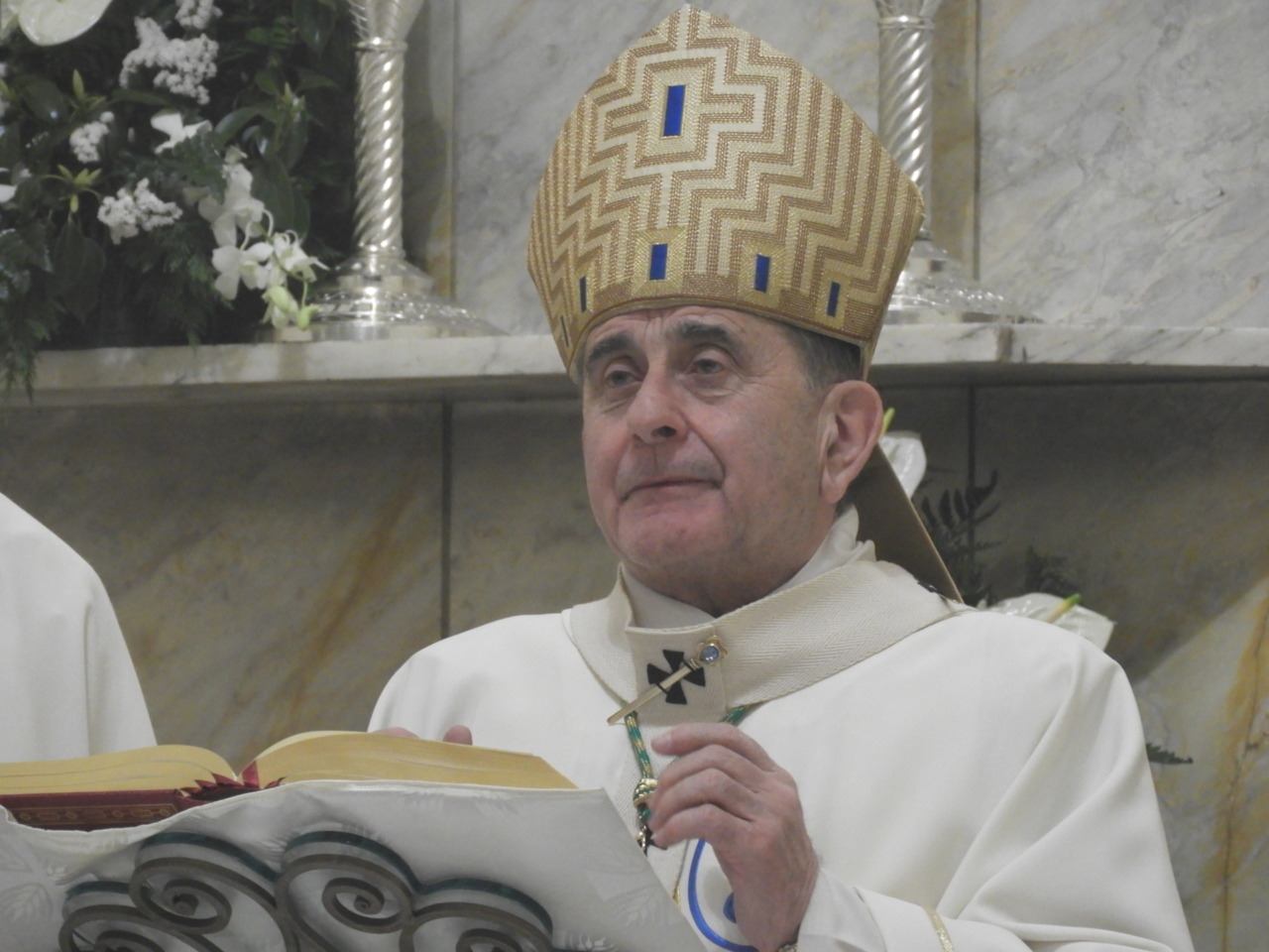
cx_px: 634
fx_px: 16497
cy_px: 476
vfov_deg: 3.3
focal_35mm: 450
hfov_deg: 4.4
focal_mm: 80.6
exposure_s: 1/50
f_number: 5.6
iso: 800
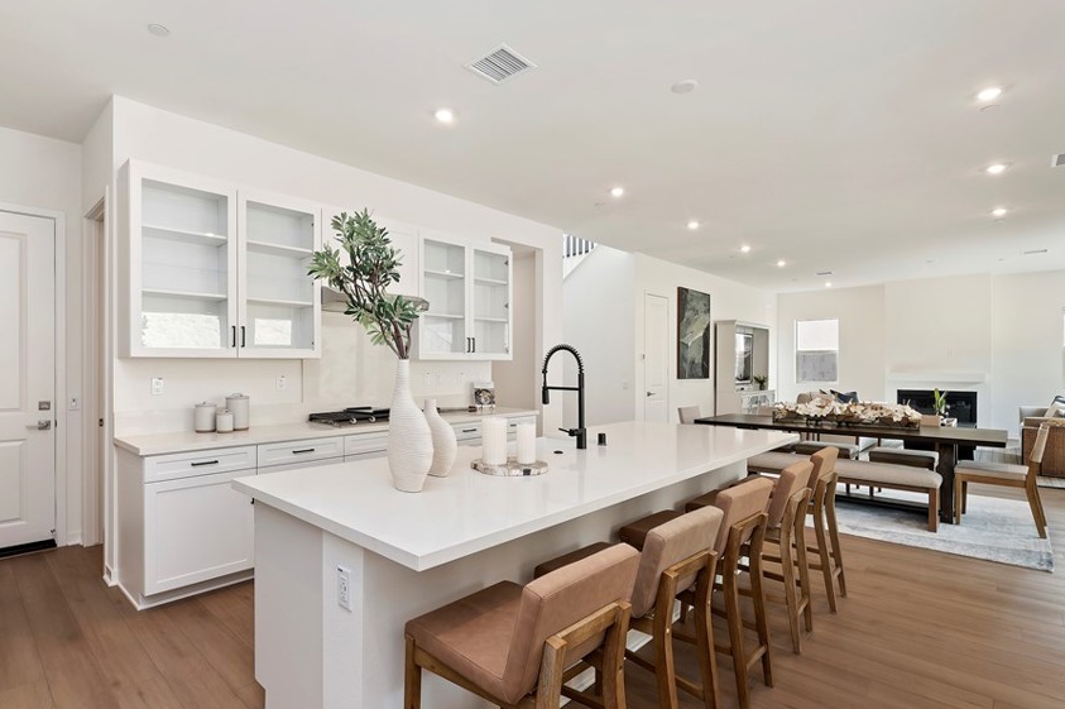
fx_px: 503
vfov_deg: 70.3
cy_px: 373
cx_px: 471
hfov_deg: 92.9
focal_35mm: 17
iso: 500
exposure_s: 1/10
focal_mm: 14
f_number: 10
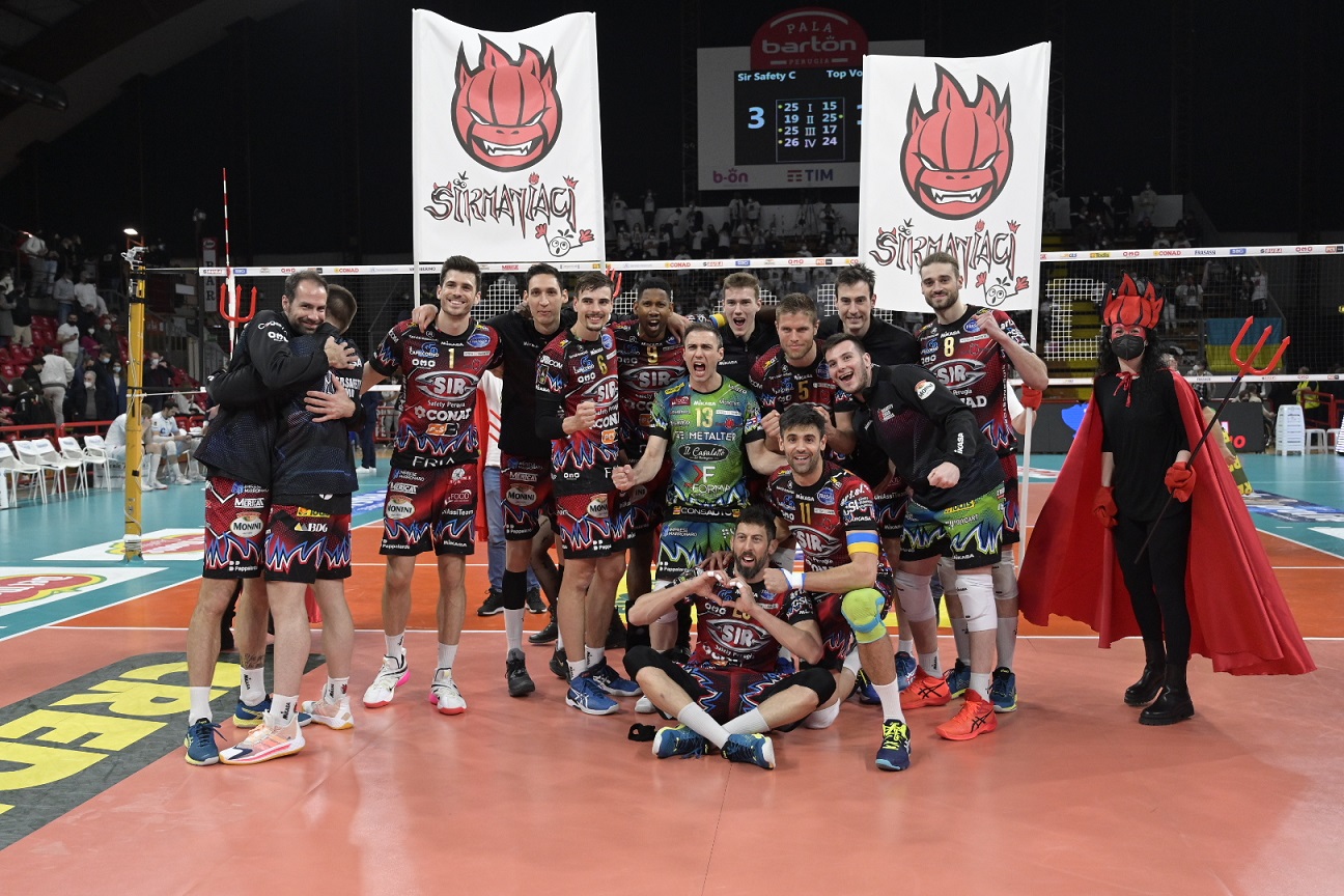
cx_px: 672
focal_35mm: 37
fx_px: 1381
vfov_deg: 35.9
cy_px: 448
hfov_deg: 51.9
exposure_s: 1/1000
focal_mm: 37
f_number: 4
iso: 2500
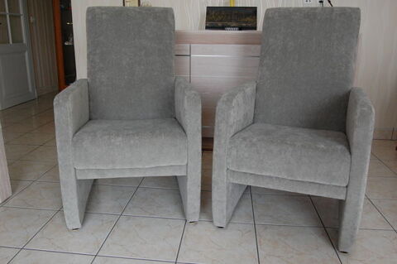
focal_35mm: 30
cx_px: 198
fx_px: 330
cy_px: 132
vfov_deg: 43.5
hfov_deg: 62.0
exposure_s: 1/25
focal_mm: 20
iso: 800
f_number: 7.1
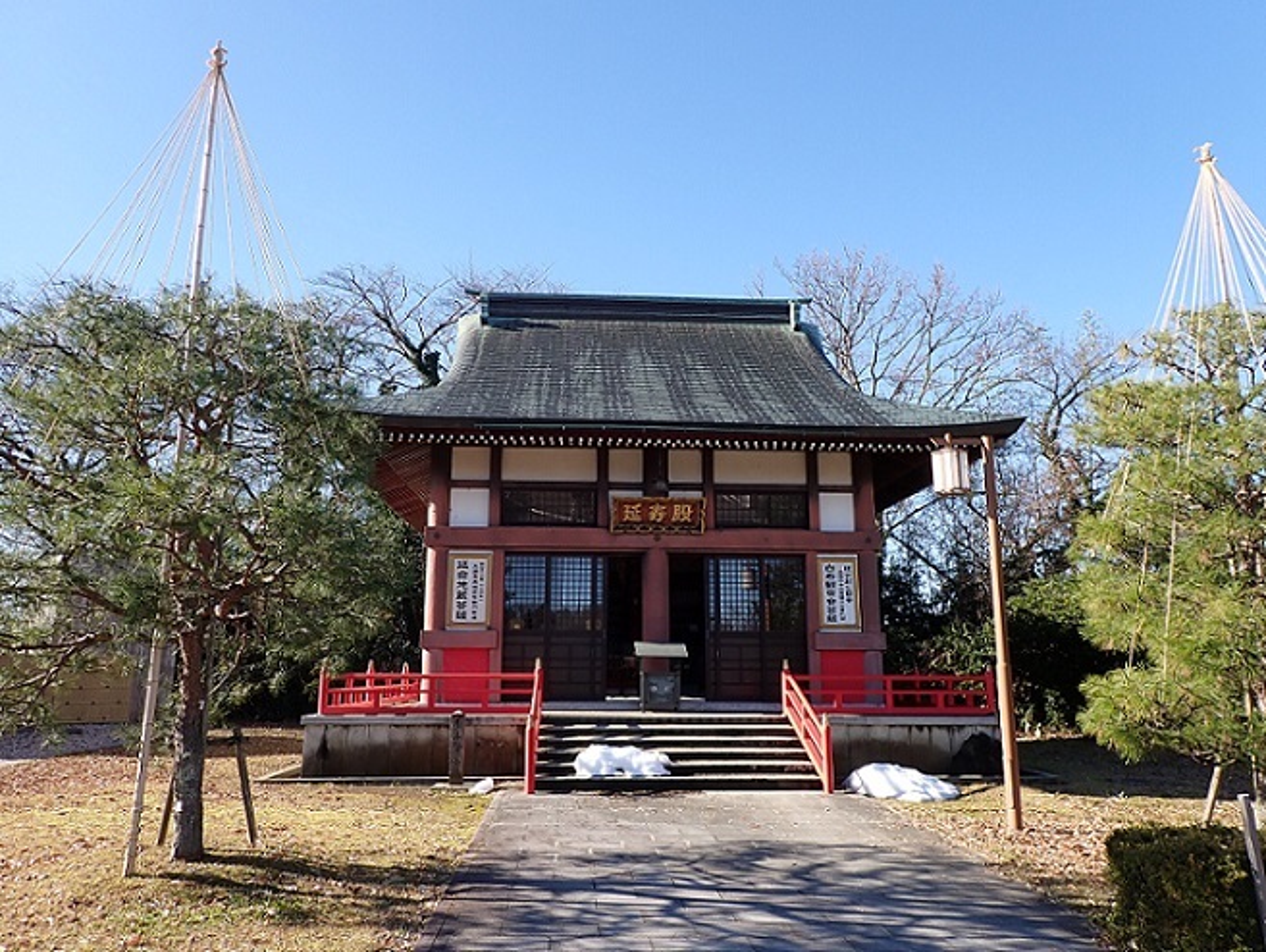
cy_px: 476
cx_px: 633
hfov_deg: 69.3
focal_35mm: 25
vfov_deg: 55.0
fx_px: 915
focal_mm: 4.5
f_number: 2.8
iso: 100
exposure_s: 1/640
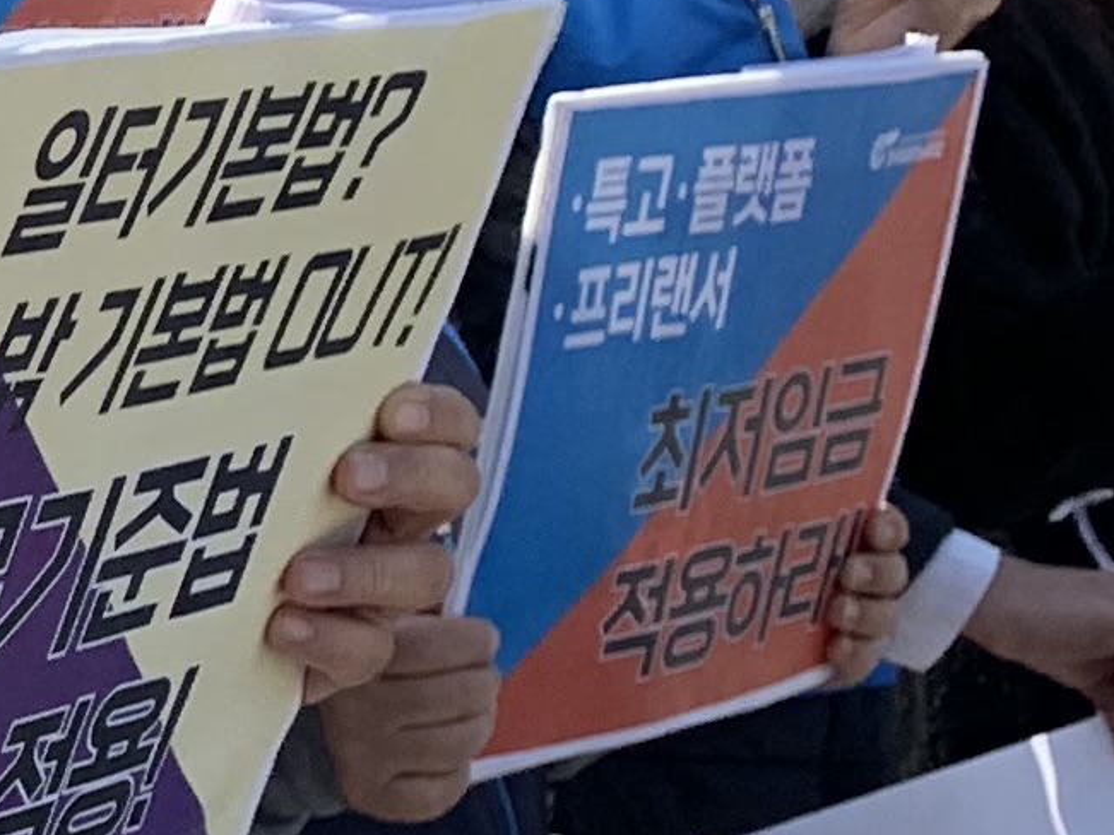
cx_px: -2021
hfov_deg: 9.9
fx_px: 5180
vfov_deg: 9.2
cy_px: 371
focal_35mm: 161
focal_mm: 4.25
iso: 25
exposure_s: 1/911
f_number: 1.8
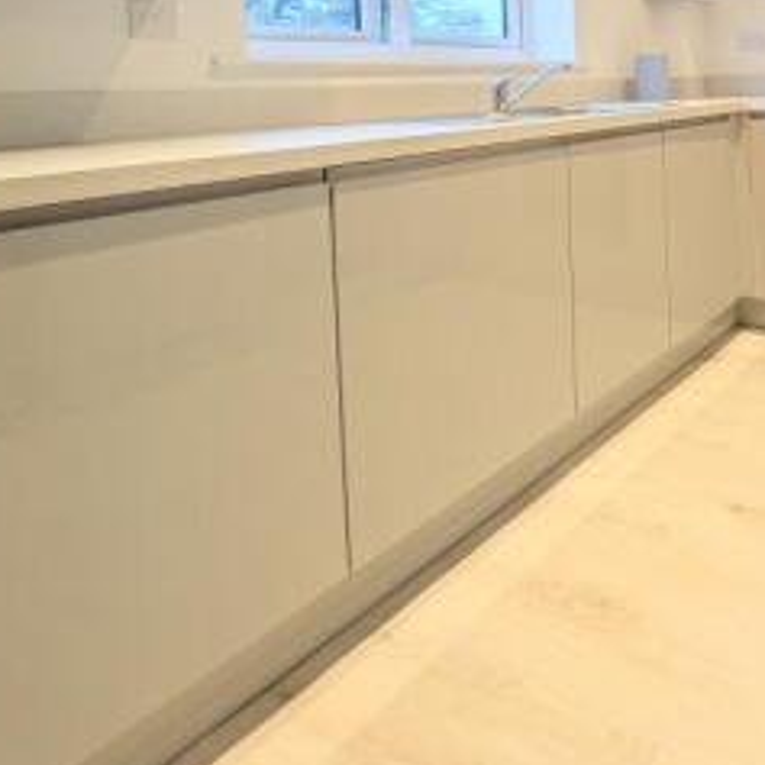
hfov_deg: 51.1
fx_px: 650
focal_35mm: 26
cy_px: 98
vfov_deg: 54.3
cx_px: 736
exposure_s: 1/32.7
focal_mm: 2.23
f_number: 1.95
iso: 40
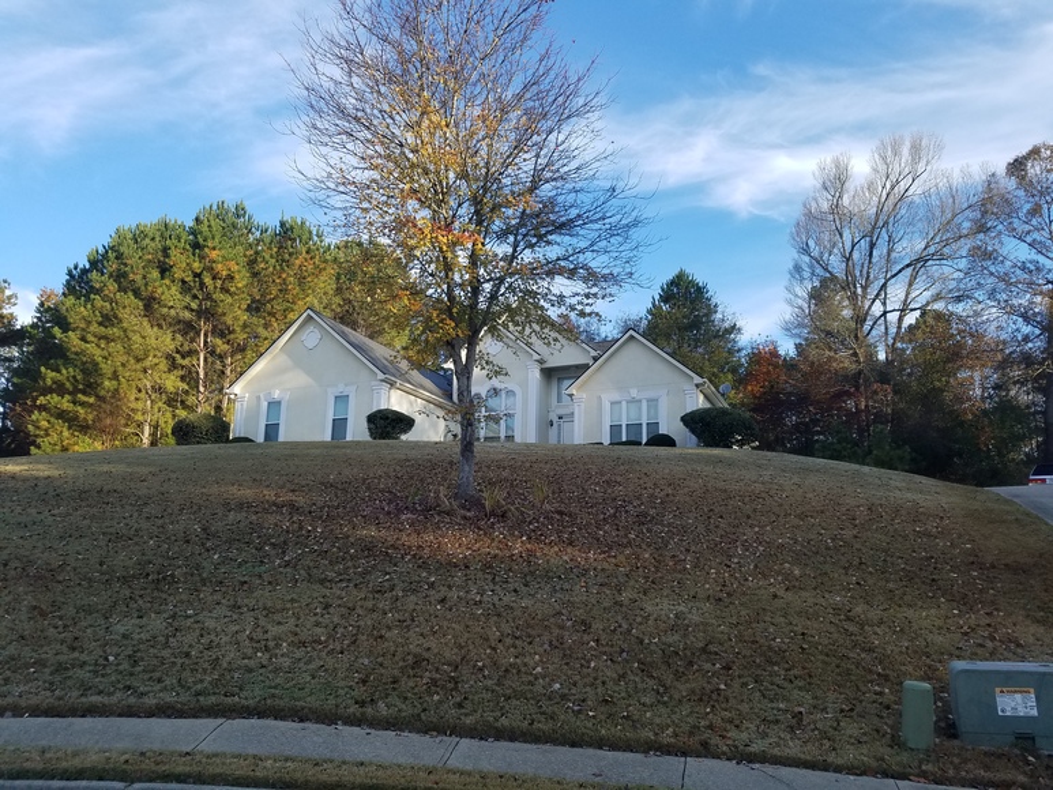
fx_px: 791
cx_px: 526
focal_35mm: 26
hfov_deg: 67.3
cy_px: 395
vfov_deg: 53.1
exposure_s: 1/904
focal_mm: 4.2
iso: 50
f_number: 1.7
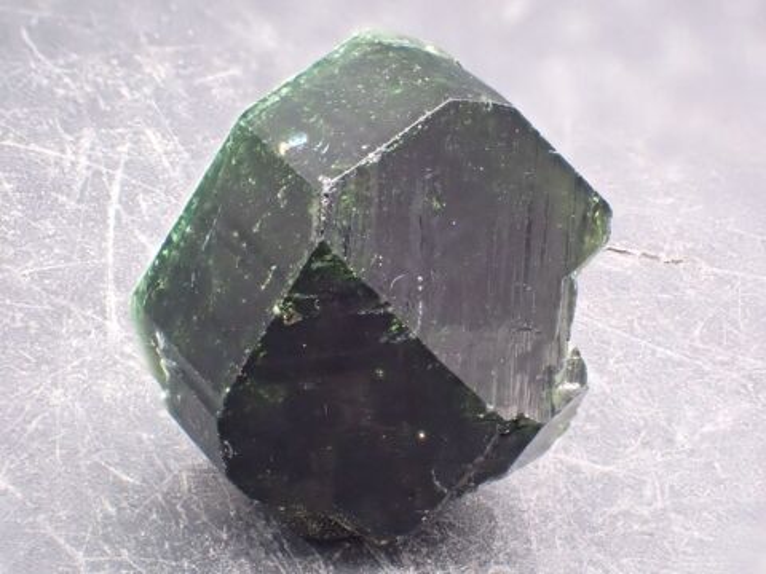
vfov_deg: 14.8
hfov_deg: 19.6
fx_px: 2213
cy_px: 287
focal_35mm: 100
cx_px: 383
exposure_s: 1/100
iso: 1000
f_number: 6.3
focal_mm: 18
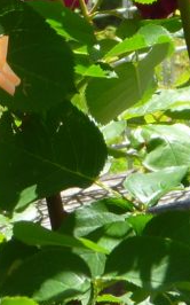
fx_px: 3318
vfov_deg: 5.2
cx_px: 6
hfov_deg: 3.3
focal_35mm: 400
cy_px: -21
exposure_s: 1/100
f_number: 5.7
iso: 80
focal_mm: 17.4
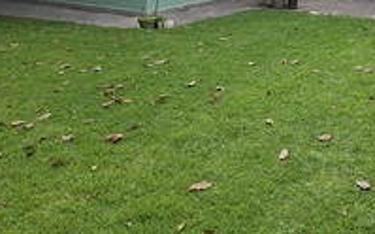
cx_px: 254
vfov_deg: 23.1
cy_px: 9
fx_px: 551
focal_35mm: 54
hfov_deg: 37.1
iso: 50
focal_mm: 5.54
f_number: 1.8
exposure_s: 1/1000
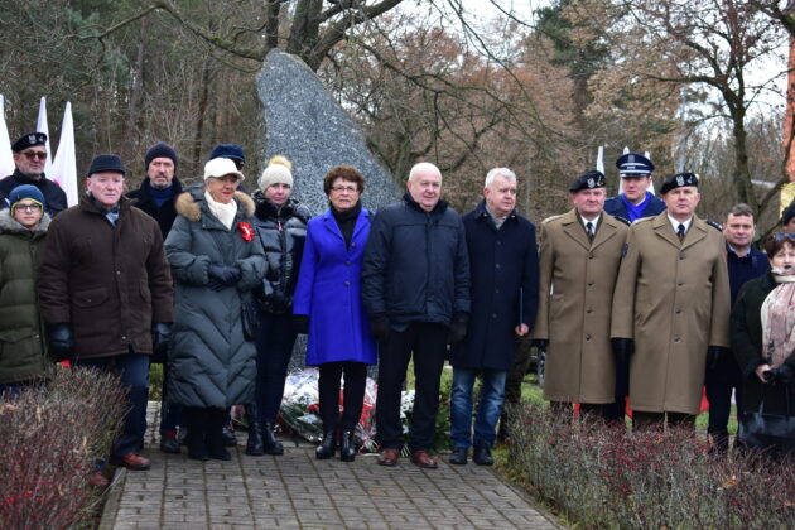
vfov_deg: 16.6
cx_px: 398
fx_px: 1822
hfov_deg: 24.6
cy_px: 265
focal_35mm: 82
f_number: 5.6
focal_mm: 55
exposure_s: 1/160
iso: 500
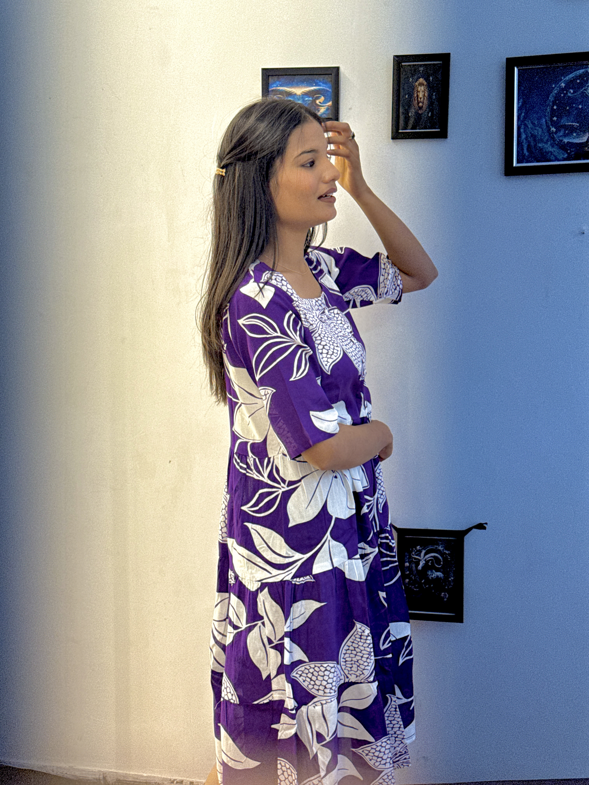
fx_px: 1089
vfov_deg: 39.7
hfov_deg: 30.3
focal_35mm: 48
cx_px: 294
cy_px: 392
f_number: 1.78
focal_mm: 6.76
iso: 50
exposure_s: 1/128
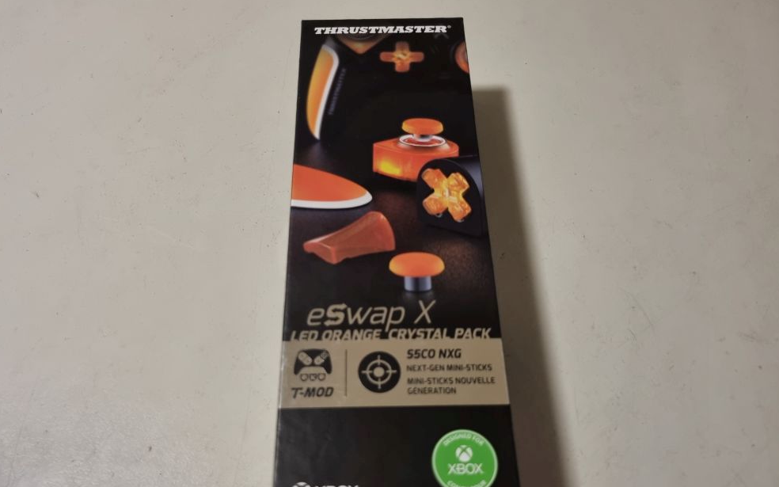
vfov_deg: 44.3
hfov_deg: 66.5
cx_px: 387
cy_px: 291
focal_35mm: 28
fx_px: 594
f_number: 1.8
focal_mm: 5.4
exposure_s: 1/50
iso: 250
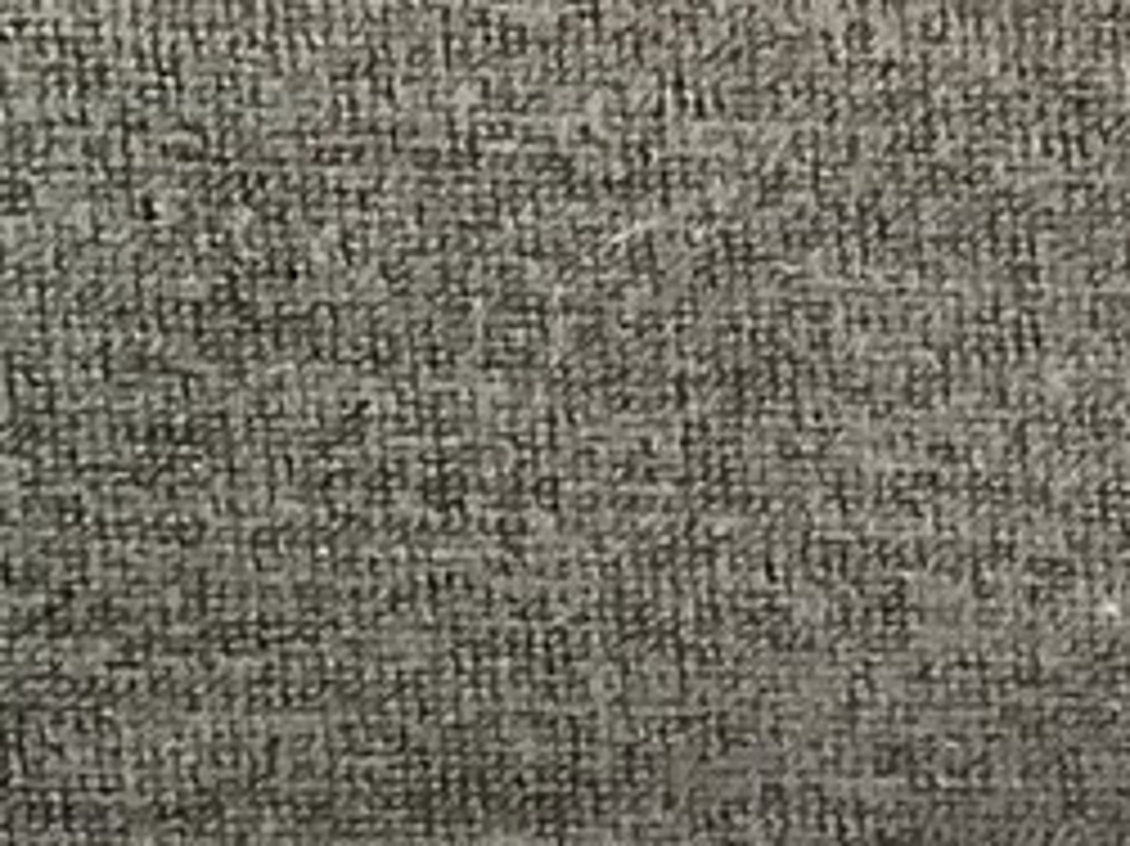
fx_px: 6101
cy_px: 1564
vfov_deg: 7.7
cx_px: 1799
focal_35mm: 187
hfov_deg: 10.2
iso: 250
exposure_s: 1/40
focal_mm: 3.3
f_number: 2.4
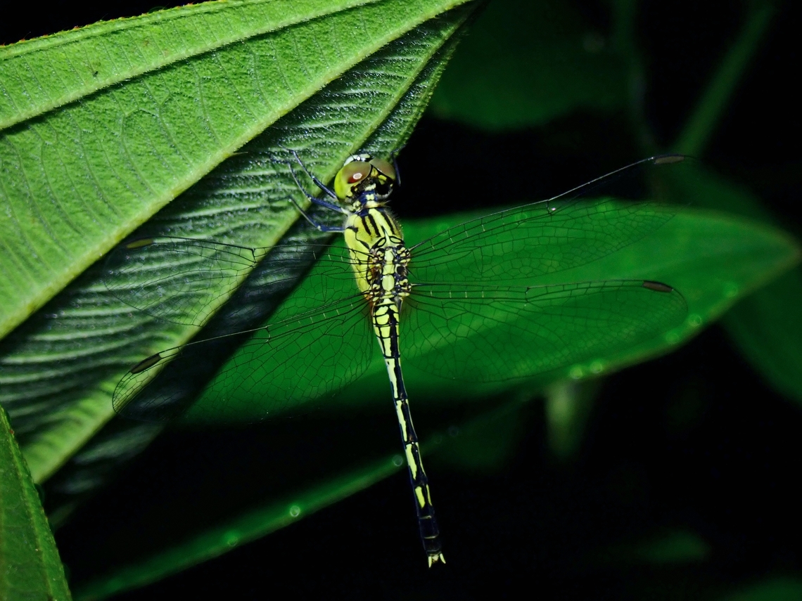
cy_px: 300
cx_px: 401
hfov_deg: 19.6
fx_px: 2317
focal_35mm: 100
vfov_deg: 14.8
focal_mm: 18
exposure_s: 1/200
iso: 250
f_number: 6.3
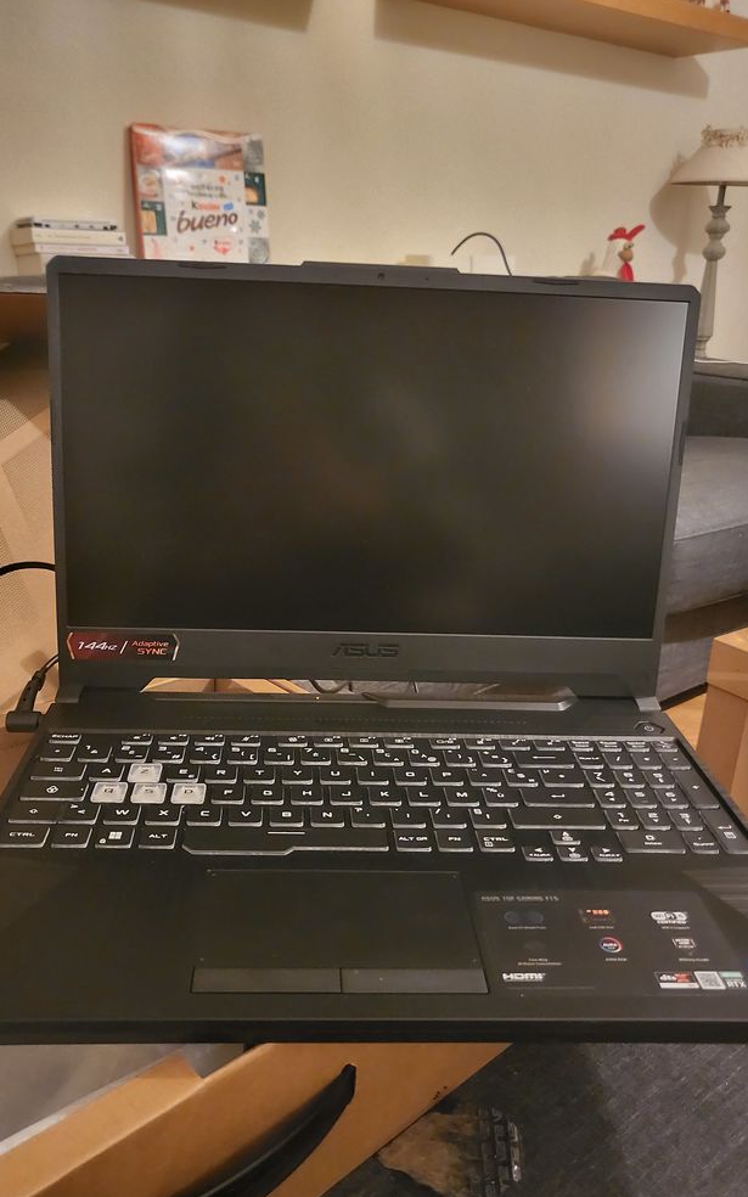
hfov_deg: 44.5
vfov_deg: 66.5
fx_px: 913
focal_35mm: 28
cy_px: 603
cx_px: 359
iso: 1250
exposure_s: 1/14
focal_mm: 4.25
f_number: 1.8
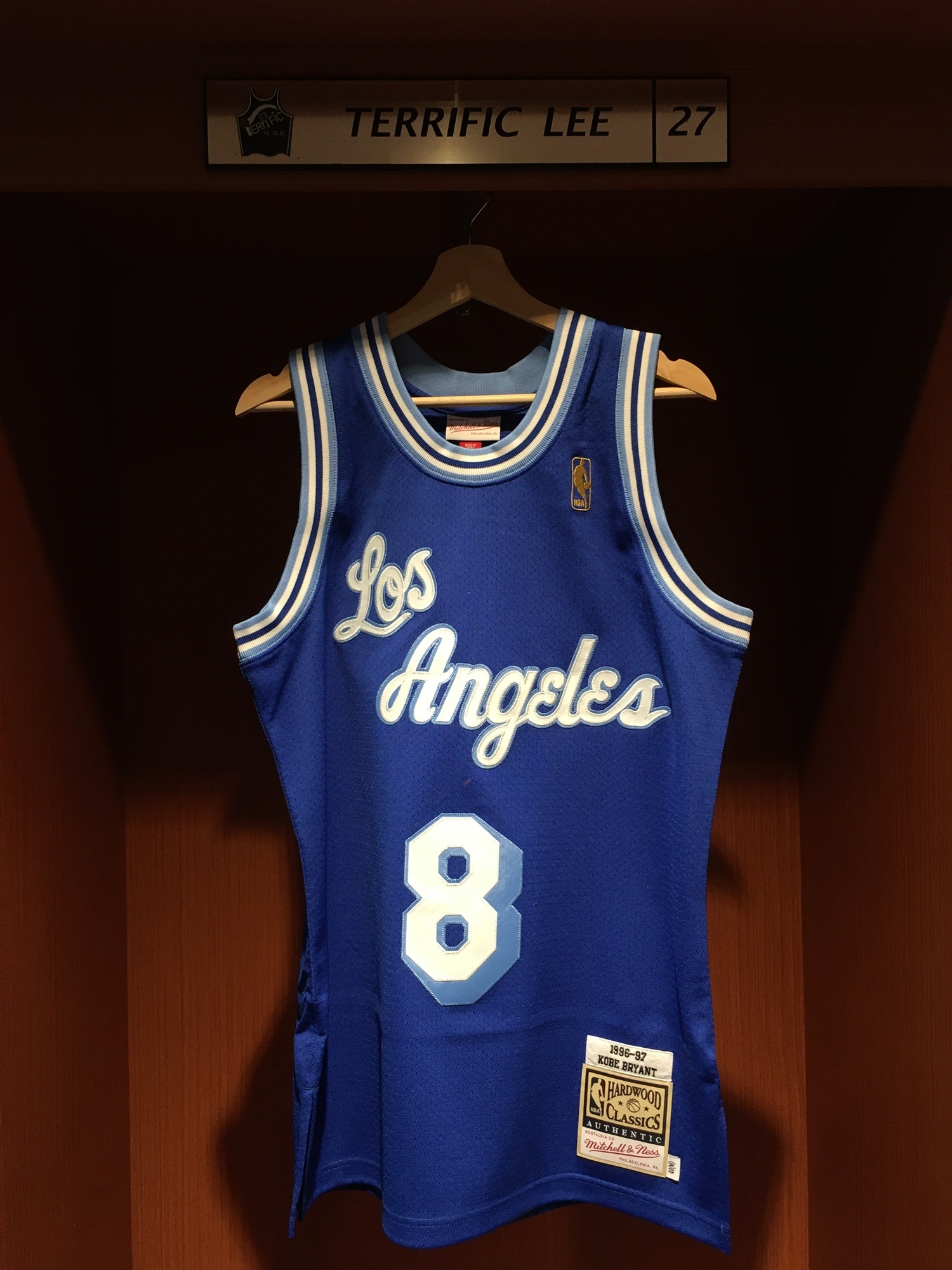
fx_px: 1063
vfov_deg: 61.7
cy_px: 635
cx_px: 476
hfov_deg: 48.2
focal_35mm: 29
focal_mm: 4.15
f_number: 2.2
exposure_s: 1/30
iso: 80
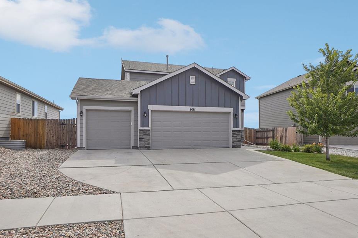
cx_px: 173
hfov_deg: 84.0
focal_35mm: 20
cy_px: 108
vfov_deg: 61.8
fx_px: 199
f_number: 8
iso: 100
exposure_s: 1/400
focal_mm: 12
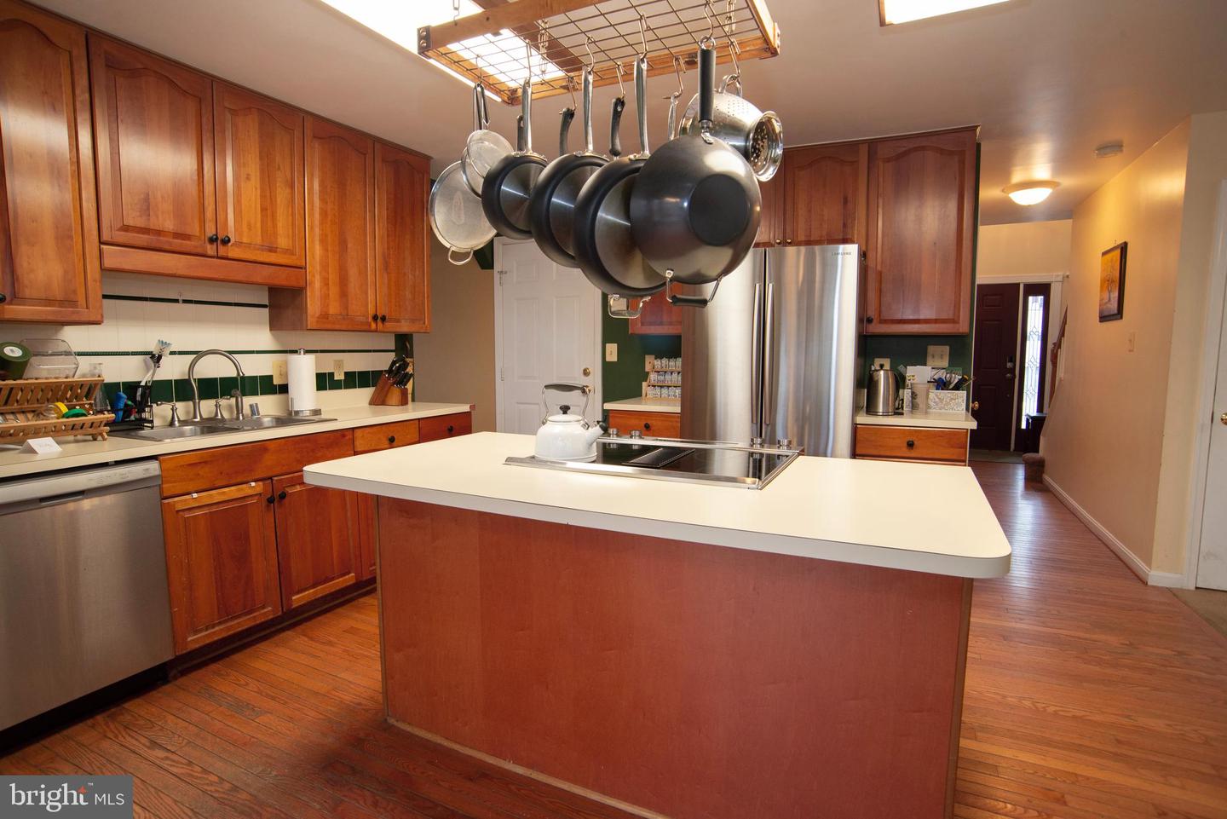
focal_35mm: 18
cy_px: 410
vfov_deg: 67.4
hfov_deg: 90.0
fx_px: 614
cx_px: 614
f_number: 10
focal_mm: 18
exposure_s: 1/30
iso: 1000
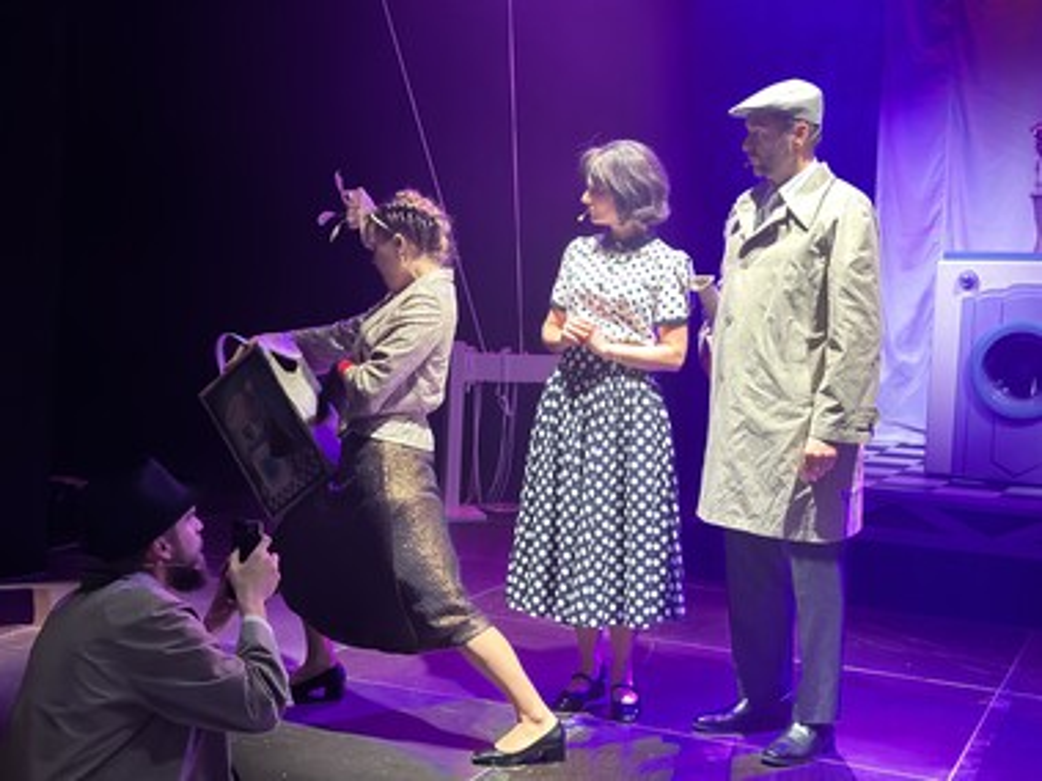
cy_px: 390
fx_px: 1444
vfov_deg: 30.2
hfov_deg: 39.7
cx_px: 521
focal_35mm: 48
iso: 400
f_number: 1.78
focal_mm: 6.86
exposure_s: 1/38
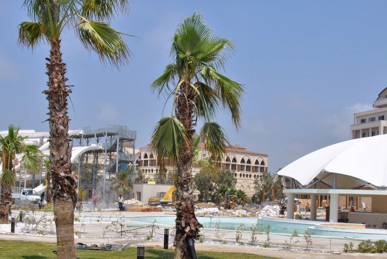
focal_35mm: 50
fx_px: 538
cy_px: 183
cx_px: 176
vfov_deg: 26.8
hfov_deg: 39.5
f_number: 9
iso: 100
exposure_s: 1/320
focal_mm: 22
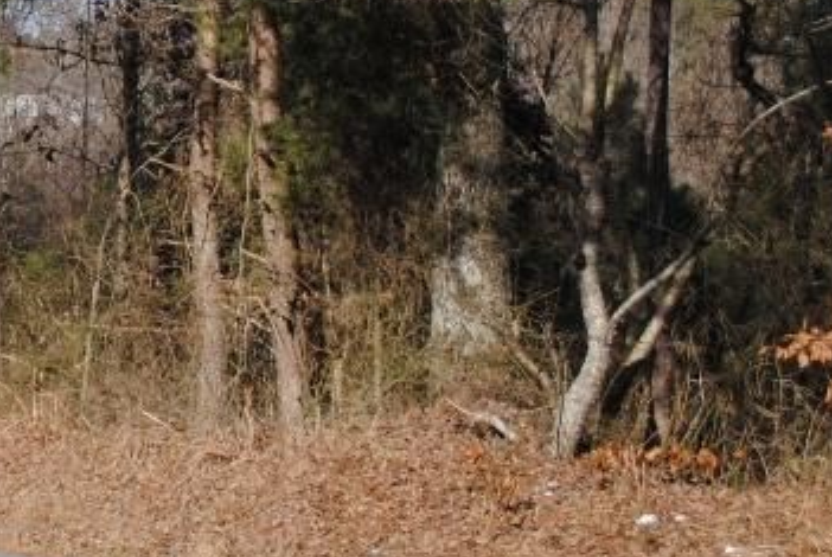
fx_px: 2430
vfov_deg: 12.9
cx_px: -277
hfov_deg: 18.0
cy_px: -20
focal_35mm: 105
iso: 160
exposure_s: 1/1000
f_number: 4
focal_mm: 24
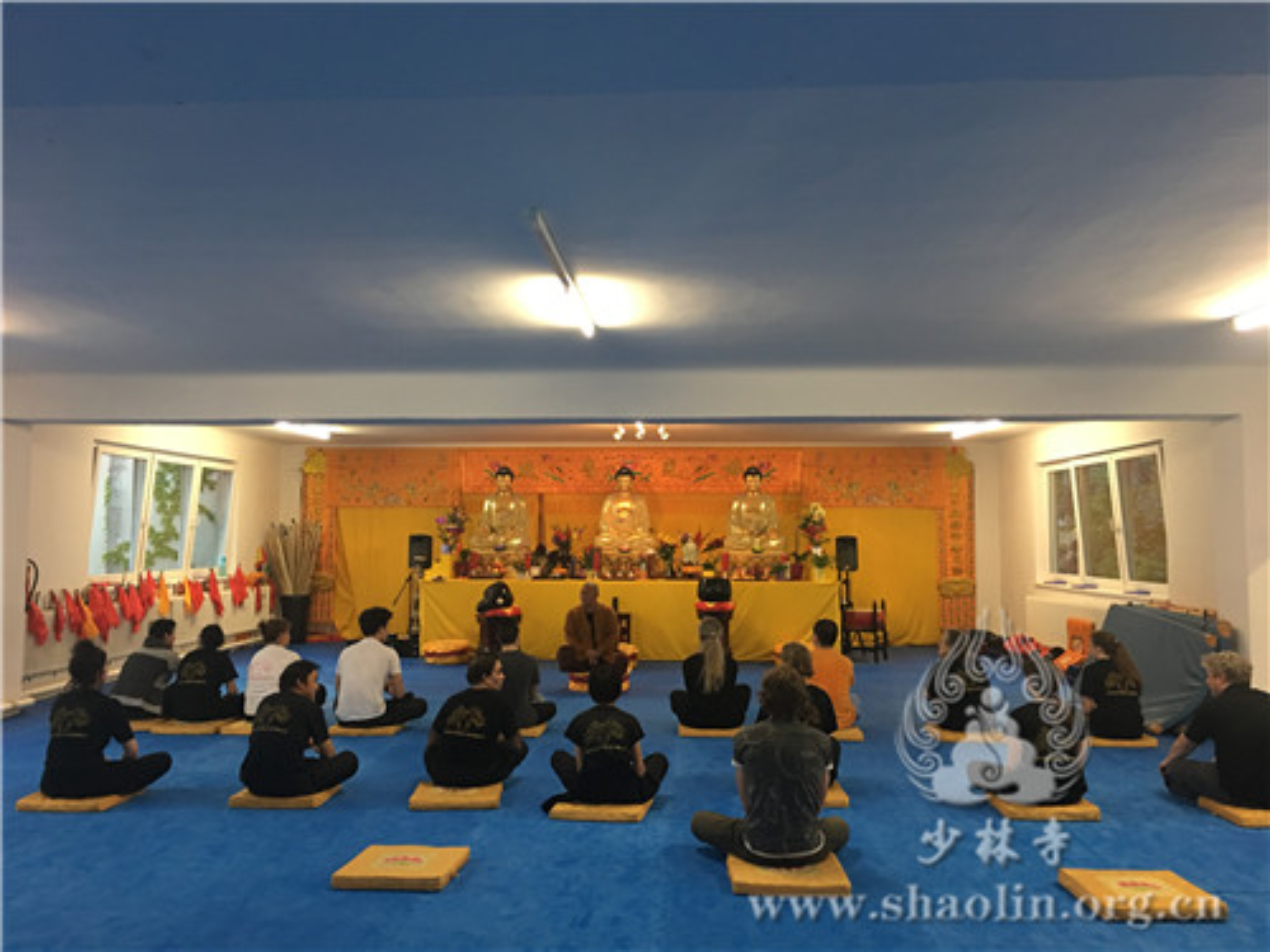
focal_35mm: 29
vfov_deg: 48.2
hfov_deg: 61.7
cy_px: 476
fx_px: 1064
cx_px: 635
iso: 80
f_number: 2.2
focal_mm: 4.15
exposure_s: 1/17
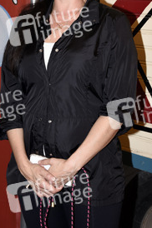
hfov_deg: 18.6
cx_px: 73
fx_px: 463
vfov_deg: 27.5
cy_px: 68
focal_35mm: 73
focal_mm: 50
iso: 640
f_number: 6.3
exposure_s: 1/80
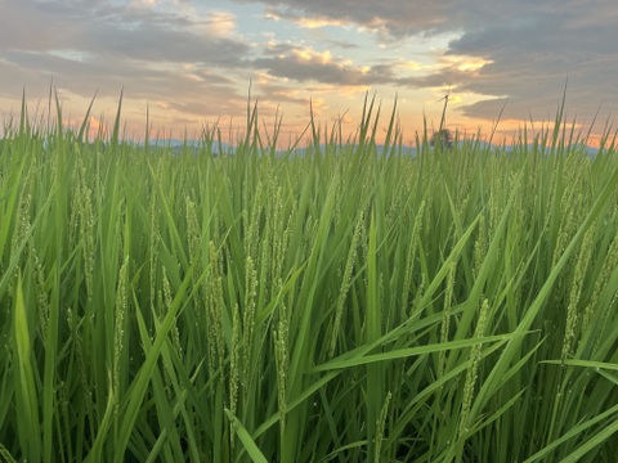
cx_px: 309
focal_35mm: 26
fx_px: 464
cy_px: 232
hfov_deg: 67.3
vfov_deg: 53.1
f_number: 1.6
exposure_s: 1/121
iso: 125
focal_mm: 5.1
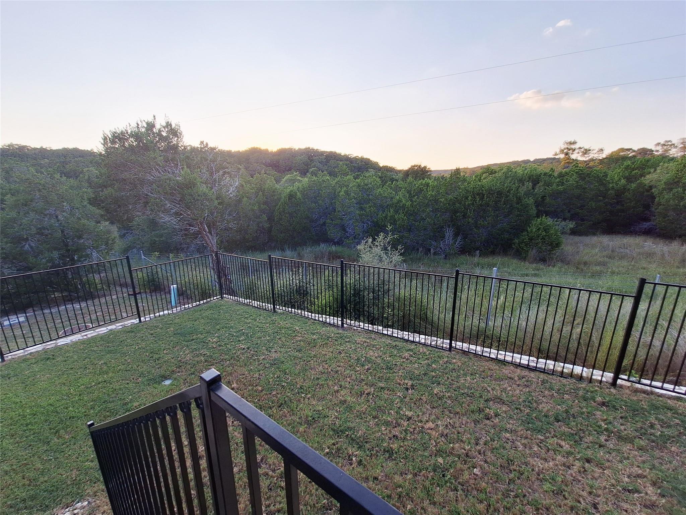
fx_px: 258
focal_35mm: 13
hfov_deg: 106.2
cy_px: 258
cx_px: 343
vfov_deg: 89.9
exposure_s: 1/310
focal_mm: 1.74
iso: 40
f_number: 2.2
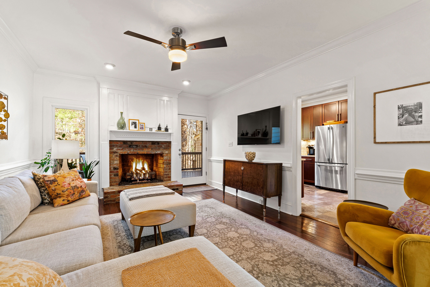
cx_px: 215
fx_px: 179
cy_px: 144
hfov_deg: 100.4
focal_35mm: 15
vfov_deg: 77.3
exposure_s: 1.3
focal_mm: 10
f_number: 8
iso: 100
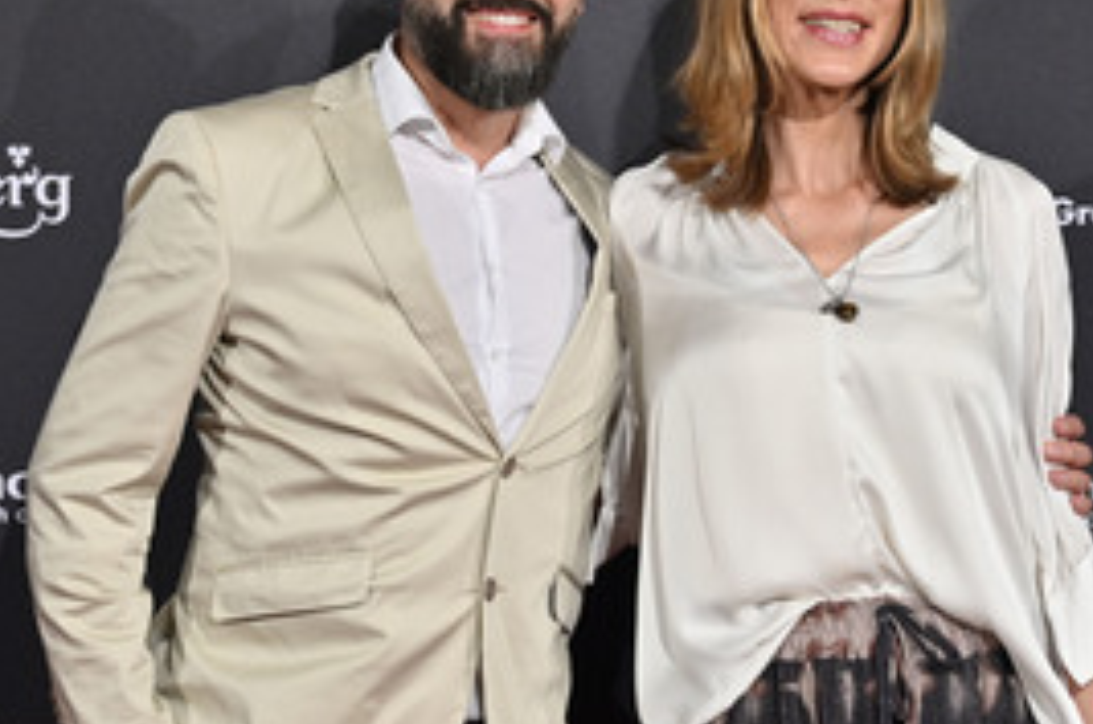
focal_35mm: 66
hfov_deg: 30.5
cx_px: 616
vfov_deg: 20.5
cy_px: 368
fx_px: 2000
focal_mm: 39
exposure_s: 1/200
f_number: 4
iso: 1000
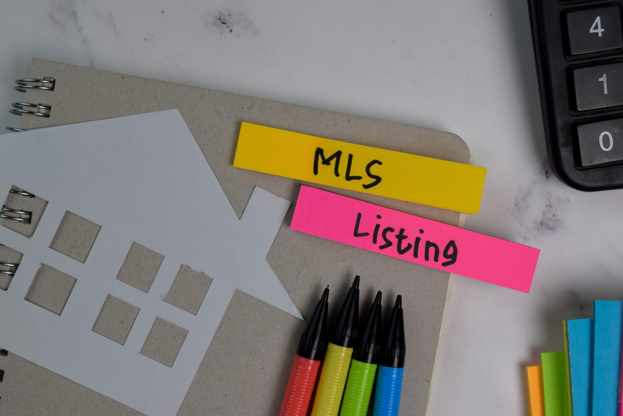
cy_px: 208
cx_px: 312
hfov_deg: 41.1
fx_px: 831
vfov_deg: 28.1
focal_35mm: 48
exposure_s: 1/60
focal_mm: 32
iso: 400
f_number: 7.1
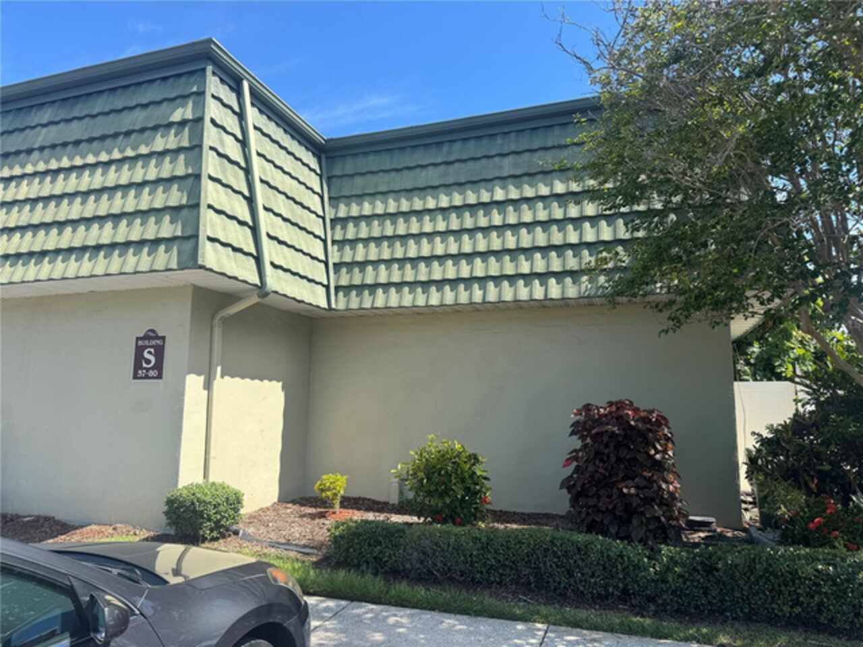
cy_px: 324
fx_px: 598
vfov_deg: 56.8
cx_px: 432
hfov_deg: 71.6
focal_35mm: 24
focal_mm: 6.76
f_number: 1.78
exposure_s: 1/1980
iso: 80
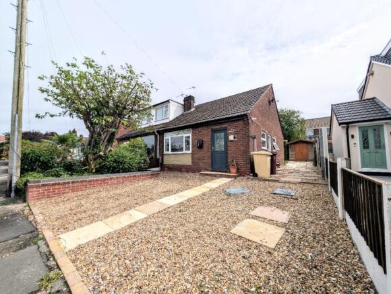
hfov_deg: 110.4
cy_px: 147
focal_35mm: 12
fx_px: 136
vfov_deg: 94.7
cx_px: 196
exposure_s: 1/4673
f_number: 1.7
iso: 54
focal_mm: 2.02
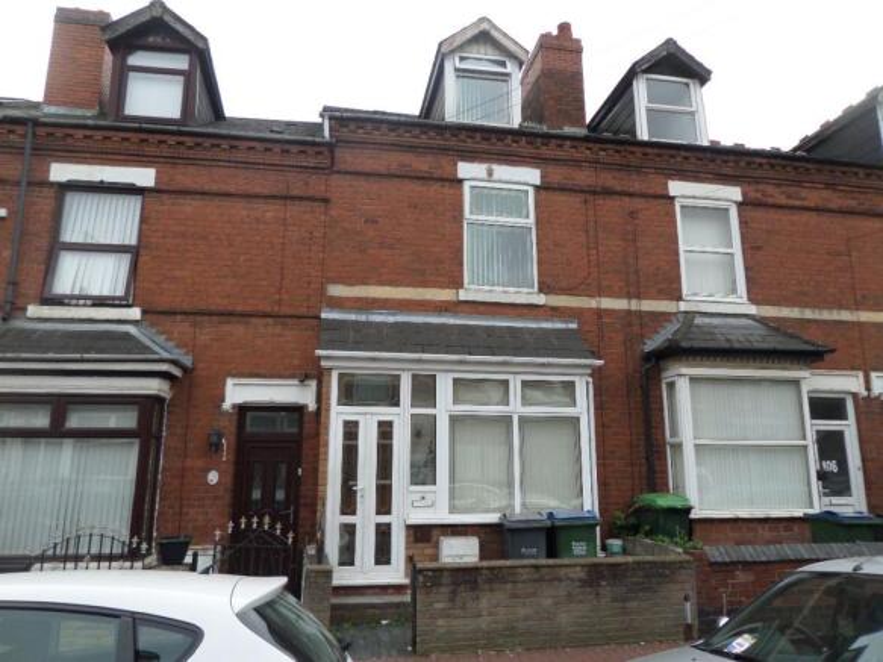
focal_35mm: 24
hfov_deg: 71.6
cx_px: 442
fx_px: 612
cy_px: 331
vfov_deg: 56.8
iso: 80
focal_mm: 4.3
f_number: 3.1
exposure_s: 1/500
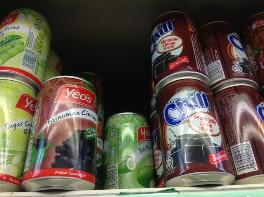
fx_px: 274
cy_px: 97
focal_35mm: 36
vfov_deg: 39.6
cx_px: 133
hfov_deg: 51.4
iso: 64
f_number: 2.4
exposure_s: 1/120
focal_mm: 4.28
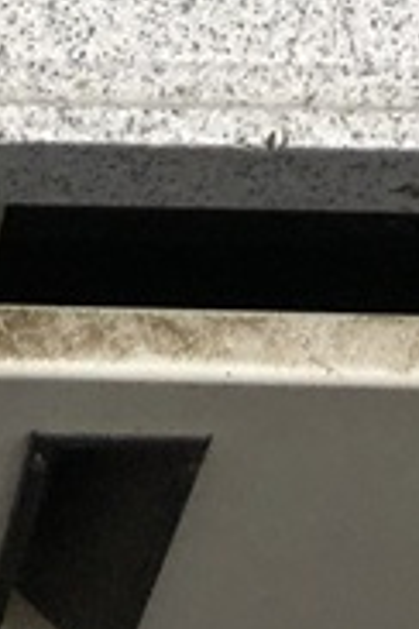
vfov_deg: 10.4
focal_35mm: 160
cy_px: -1059
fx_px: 2793
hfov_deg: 8.2
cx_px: -378
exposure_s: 1/40
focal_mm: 3.99
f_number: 1.8
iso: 25
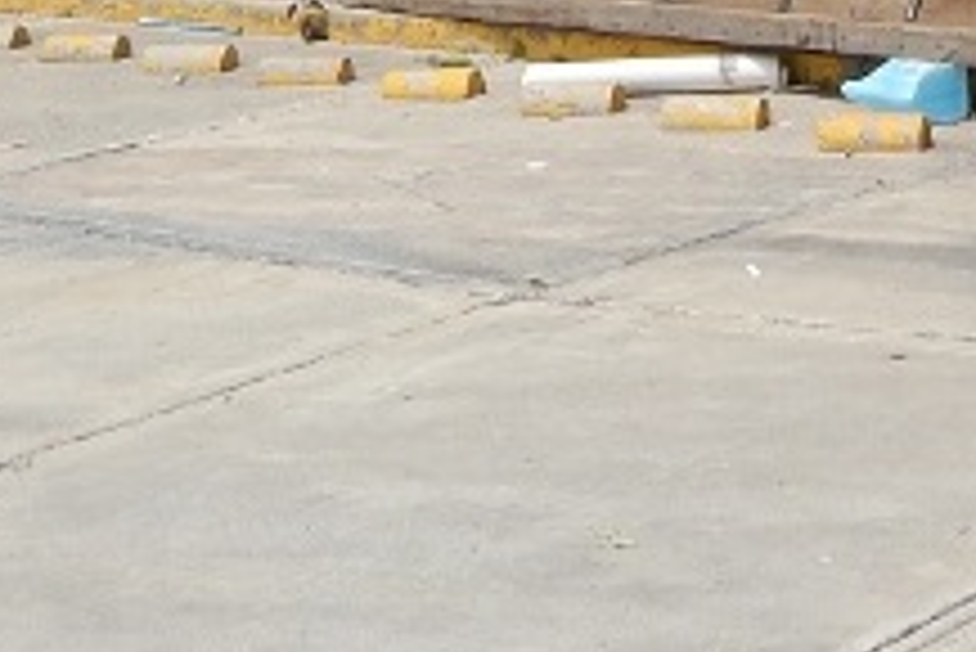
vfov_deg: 11.6
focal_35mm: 113
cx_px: 765
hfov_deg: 17.9
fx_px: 3065
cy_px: -342
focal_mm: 4
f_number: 6
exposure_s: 1/500
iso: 125
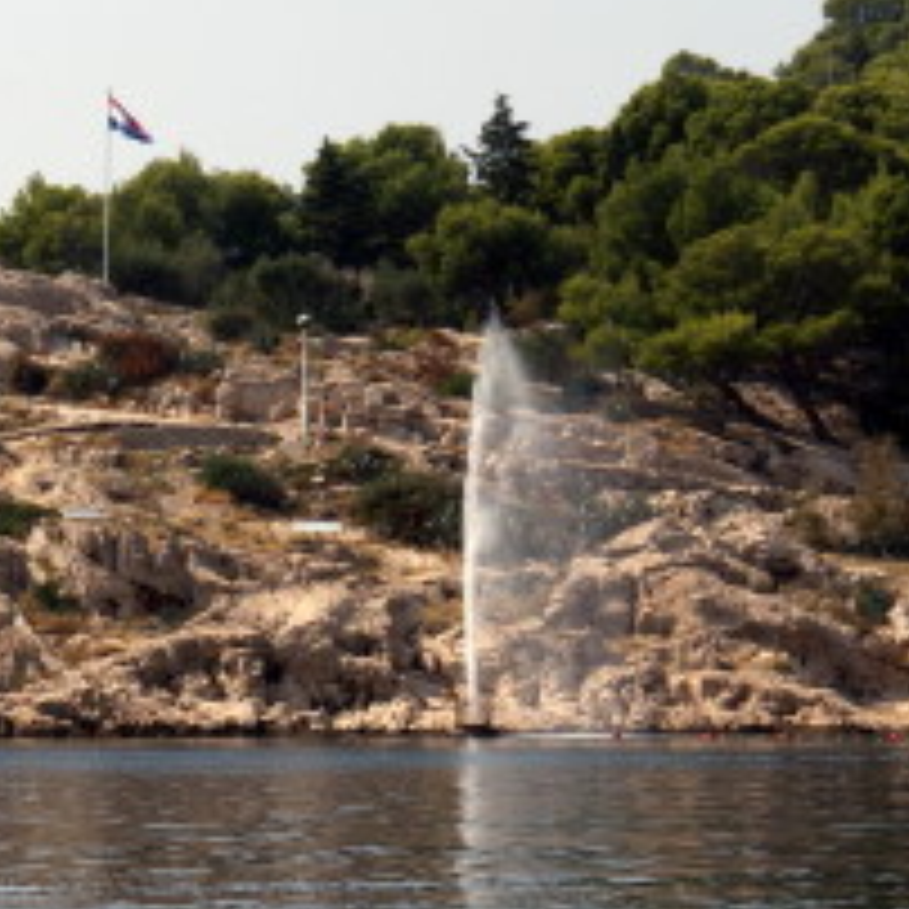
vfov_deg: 5.8
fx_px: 8942
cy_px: 497
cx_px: 68
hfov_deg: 5.8
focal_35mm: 301
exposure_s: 1/160
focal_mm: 70
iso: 100
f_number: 13
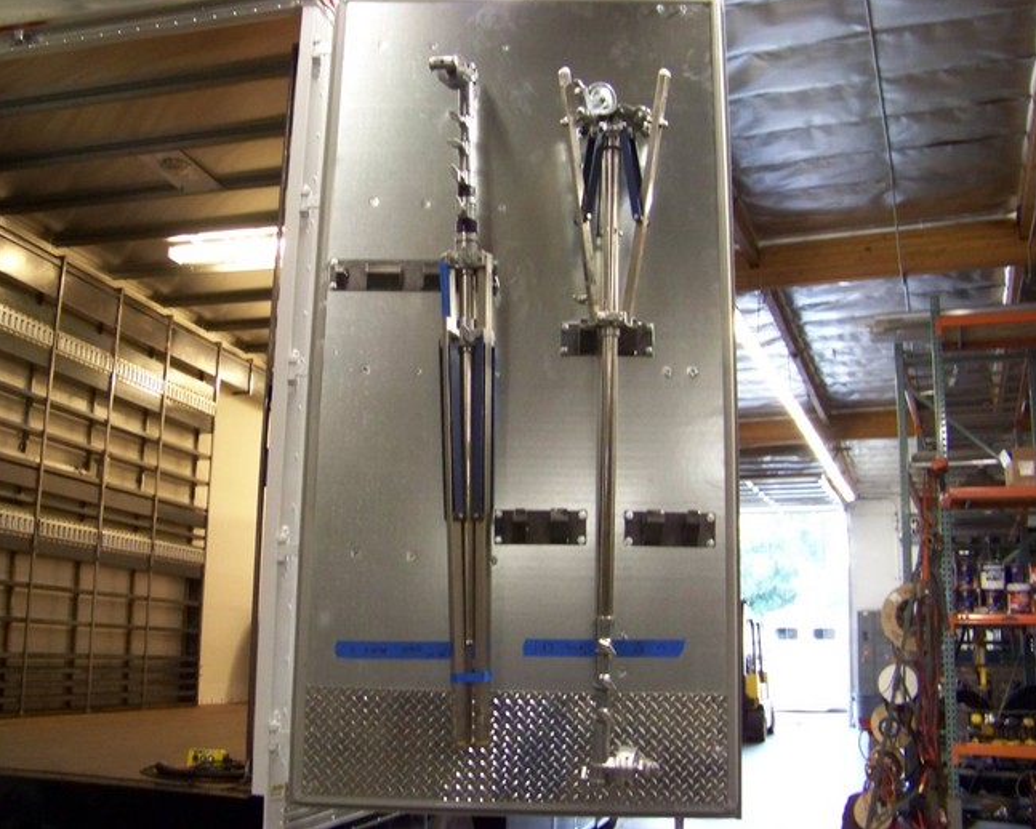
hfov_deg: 47.9
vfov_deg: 39.2
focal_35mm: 38
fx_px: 1165
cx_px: 482
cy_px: 410
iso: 301
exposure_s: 1/30
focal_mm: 5.85
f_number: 2.8
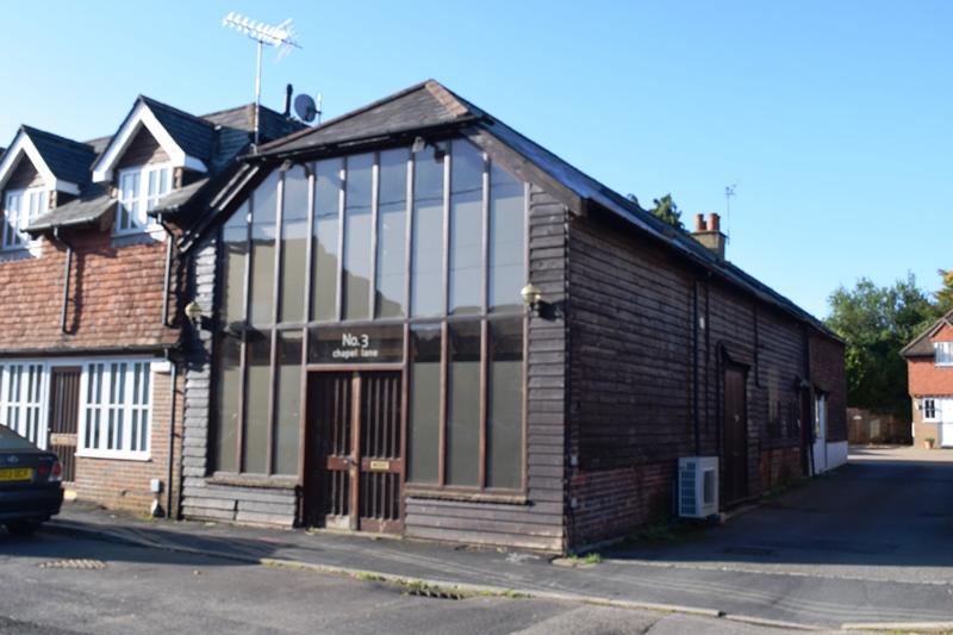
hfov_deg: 55.1
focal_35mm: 34
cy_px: 318
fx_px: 913
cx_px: 476
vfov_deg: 38.3
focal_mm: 23
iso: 250
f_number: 8
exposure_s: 1/250
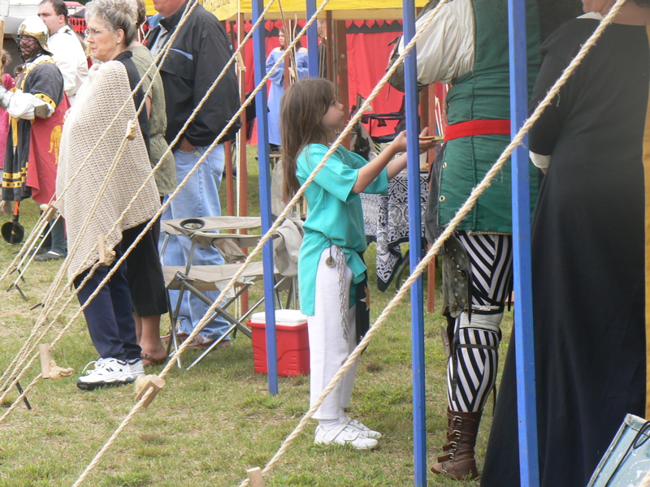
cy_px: 244
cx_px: 325
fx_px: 2385
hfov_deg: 15.5
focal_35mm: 127
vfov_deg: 11.7
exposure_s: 1/100
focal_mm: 21.2
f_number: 5
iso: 80
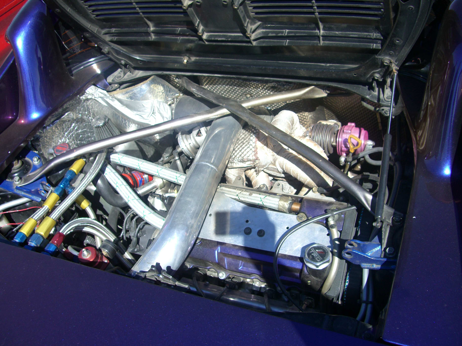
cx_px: 231
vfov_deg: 37.7
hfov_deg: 49.0
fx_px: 507
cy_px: 173
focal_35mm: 38
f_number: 2.8
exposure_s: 1/500
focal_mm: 7.9
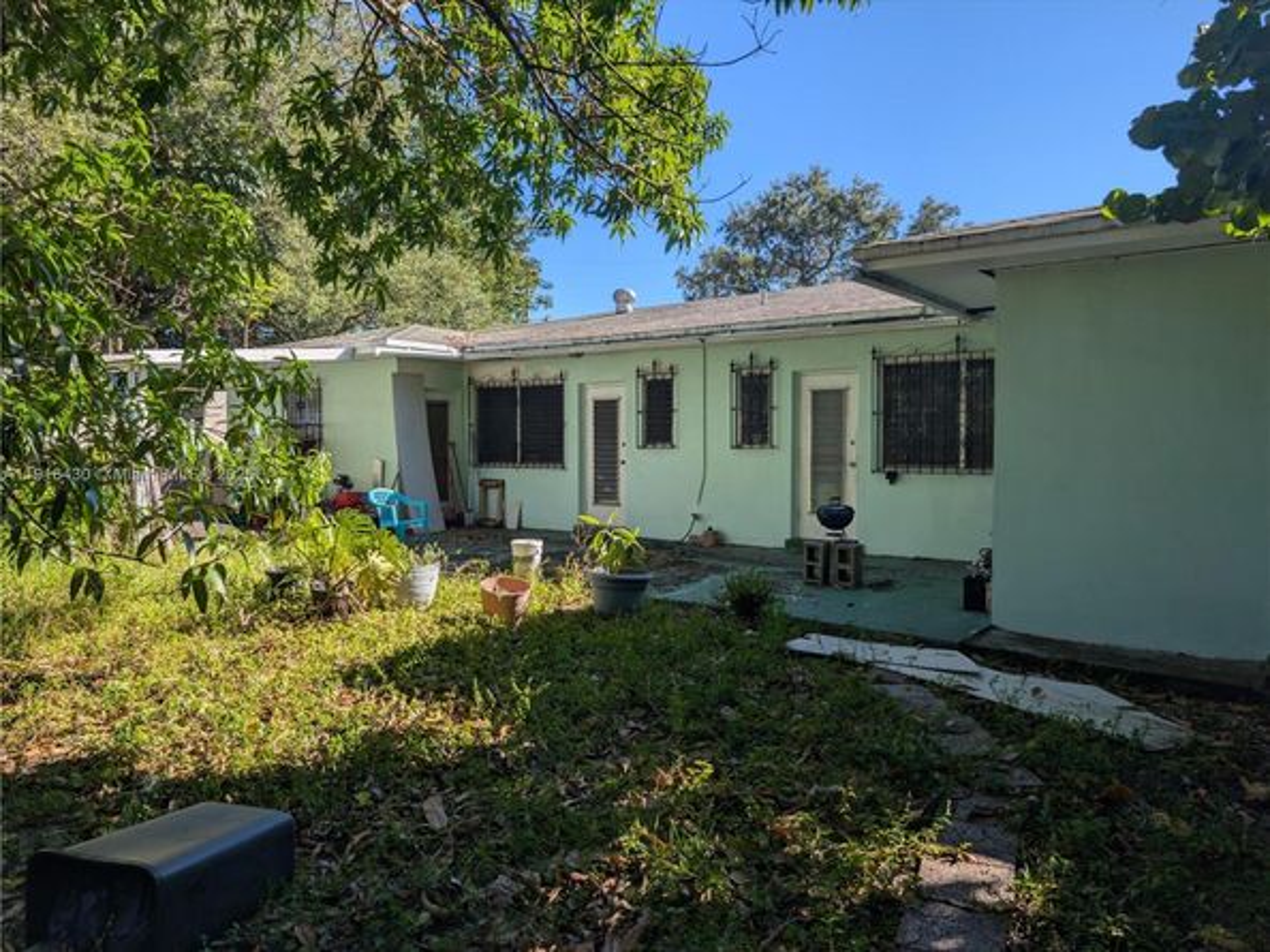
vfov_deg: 56.8
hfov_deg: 71.6
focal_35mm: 24
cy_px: 476
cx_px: 635
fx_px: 880
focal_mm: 6.9
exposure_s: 1/748
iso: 21
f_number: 1.68
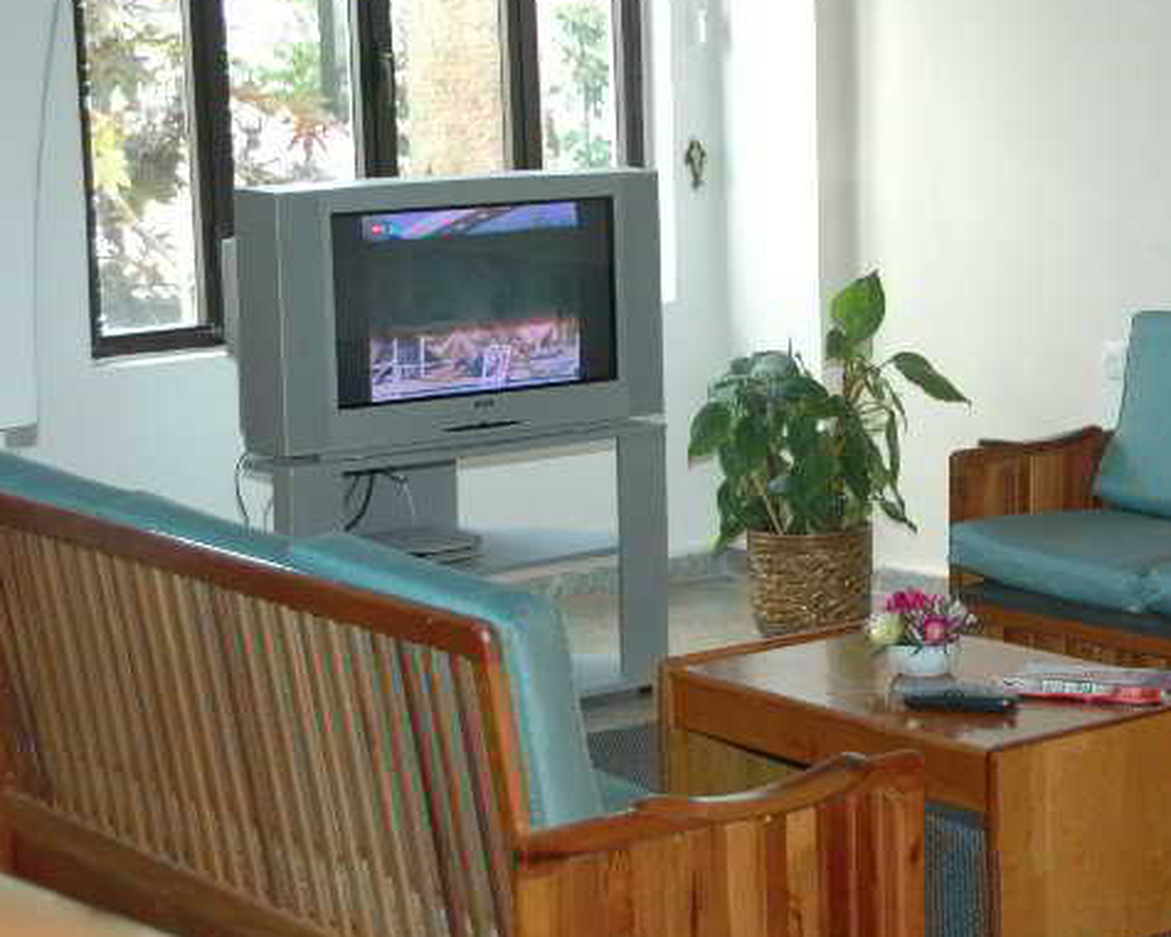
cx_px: 885
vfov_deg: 17.1
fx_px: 3119
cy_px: 381
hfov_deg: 21.1
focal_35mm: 90
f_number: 4.8
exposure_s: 1/90
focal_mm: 38
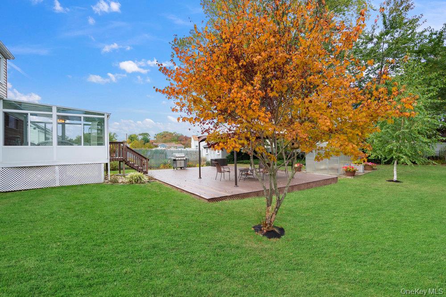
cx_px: 223
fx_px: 198
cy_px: 148
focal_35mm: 16
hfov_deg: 96.7
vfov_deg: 73.8
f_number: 5.6
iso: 160
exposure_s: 1/200
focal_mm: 16
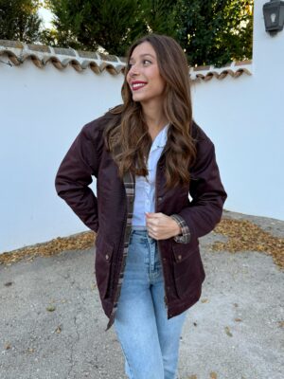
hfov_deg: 56.8
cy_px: 190
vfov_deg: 71.6
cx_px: 142
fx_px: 263
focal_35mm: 24
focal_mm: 6.76
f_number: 1.78
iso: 64
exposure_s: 1/266
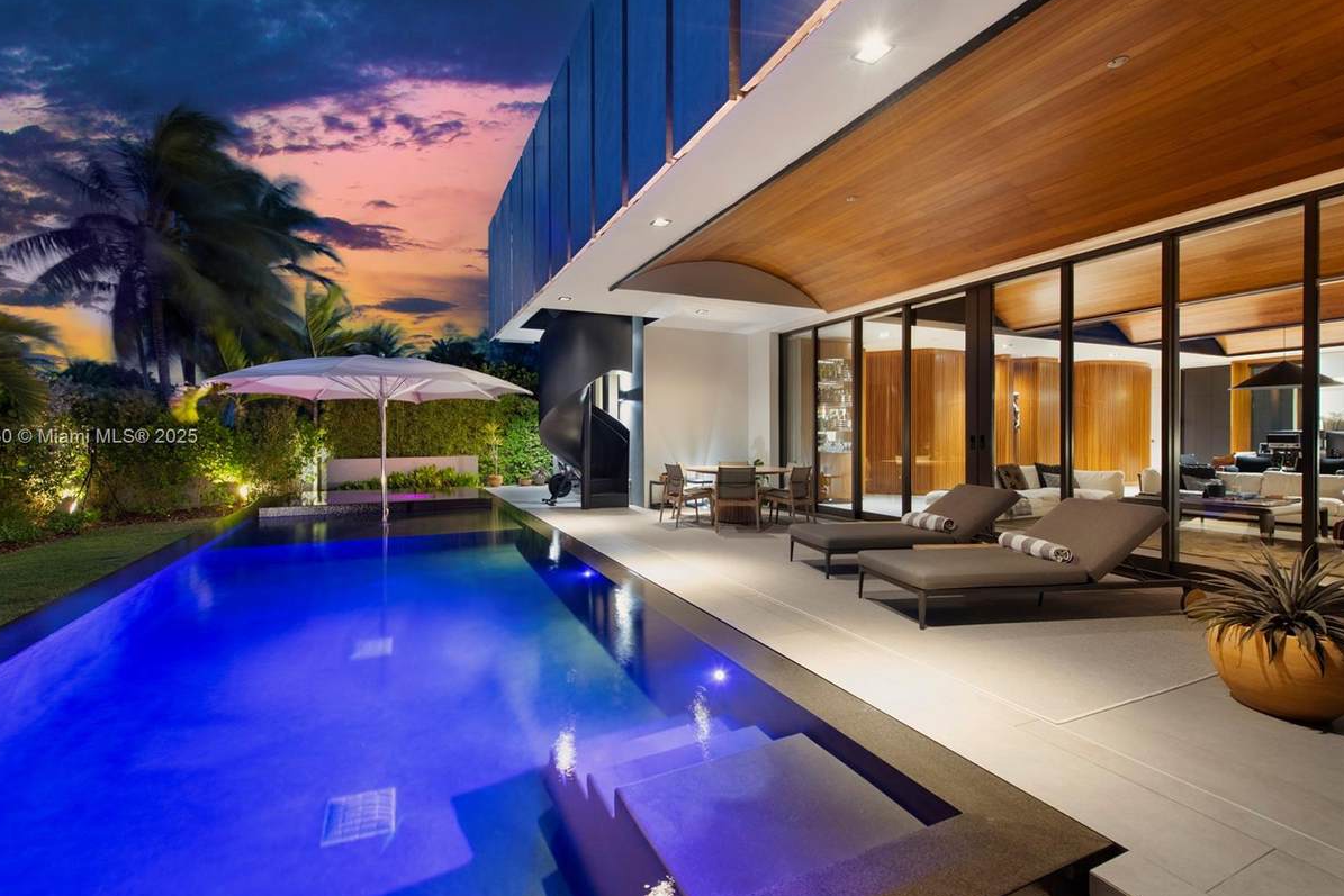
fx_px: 560
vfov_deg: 77.3
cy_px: 438
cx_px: 630
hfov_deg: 100.3
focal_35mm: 15
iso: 1250
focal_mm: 14
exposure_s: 1/2.5
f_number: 9
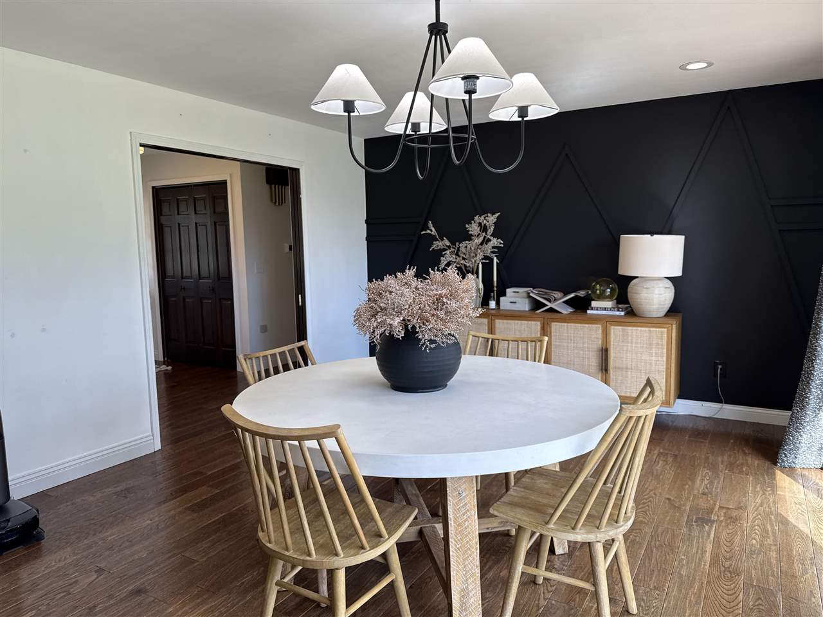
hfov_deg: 71.6
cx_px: 412
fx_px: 571
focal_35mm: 24
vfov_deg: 56.8
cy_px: 308
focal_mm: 6.76
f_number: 1.78
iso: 64
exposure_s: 1/157
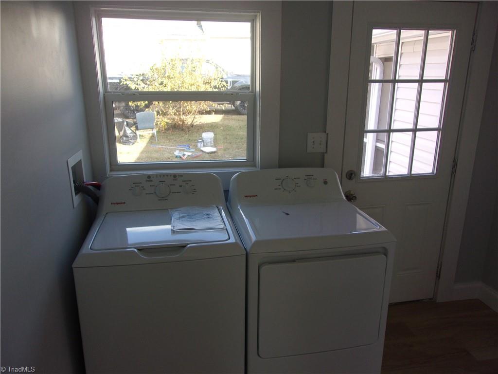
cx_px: 249
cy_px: 187
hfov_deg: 65.3
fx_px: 388
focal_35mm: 27
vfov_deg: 51.4
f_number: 3
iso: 80
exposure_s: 1/85
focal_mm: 4.9
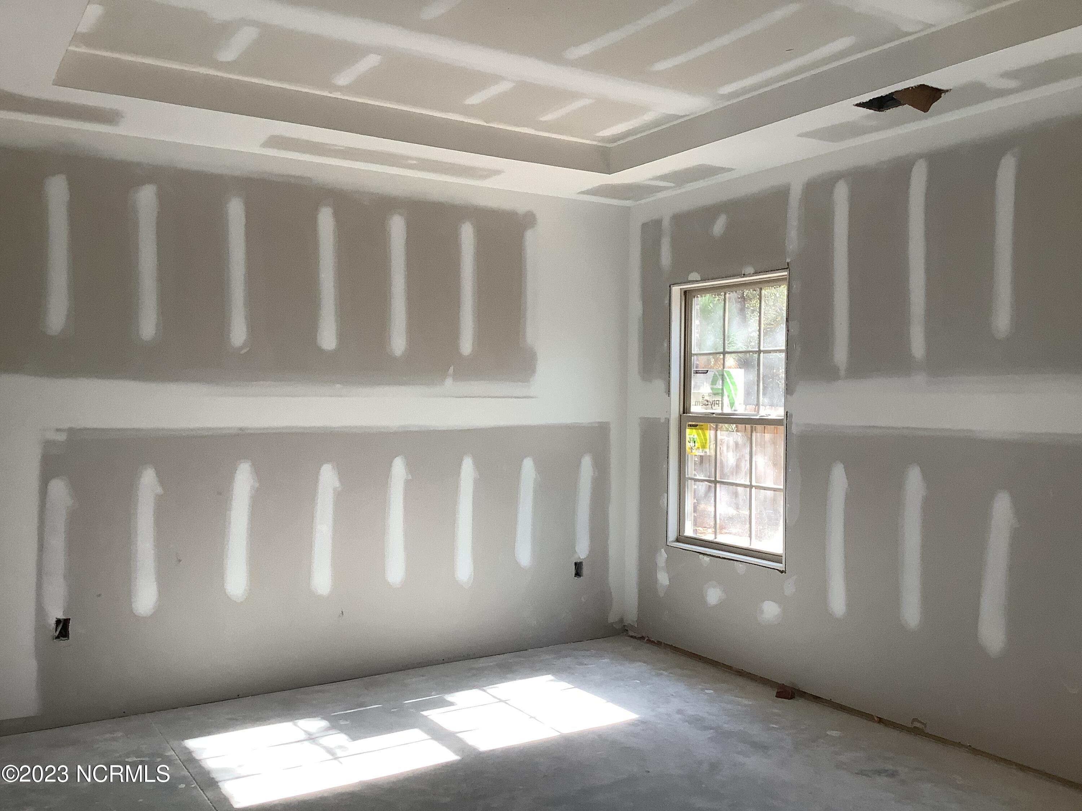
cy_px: 406
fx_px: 969
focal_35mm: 31
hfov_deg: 58.4
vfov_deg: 45.4
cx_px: 541
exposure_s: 1/120
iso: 80
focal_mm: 3.3
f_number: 2.4
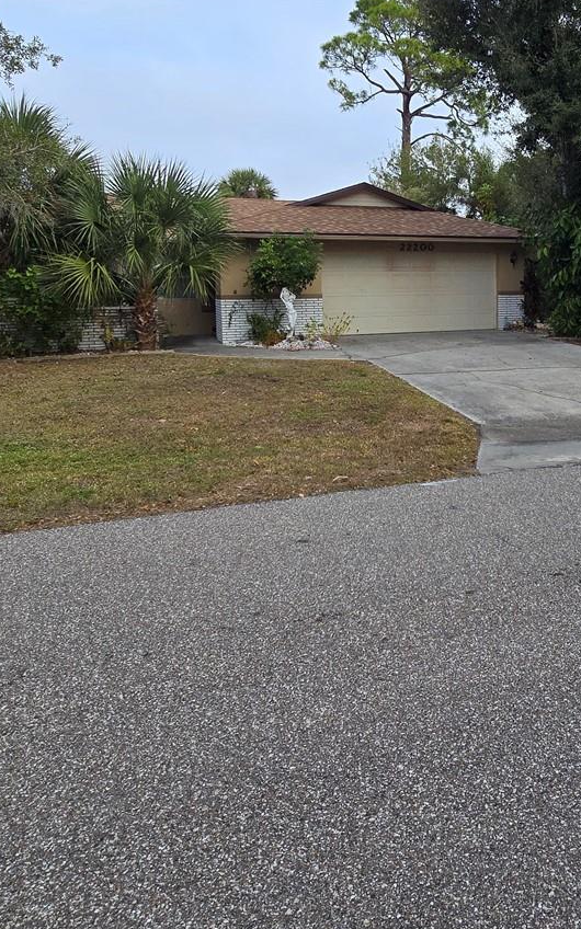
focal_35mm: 26
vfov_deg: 69.3
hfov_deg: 45.2
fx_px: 659
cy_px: 351
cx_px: 465
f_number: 2.2
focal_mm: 2.2
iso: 50
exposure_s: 1/957
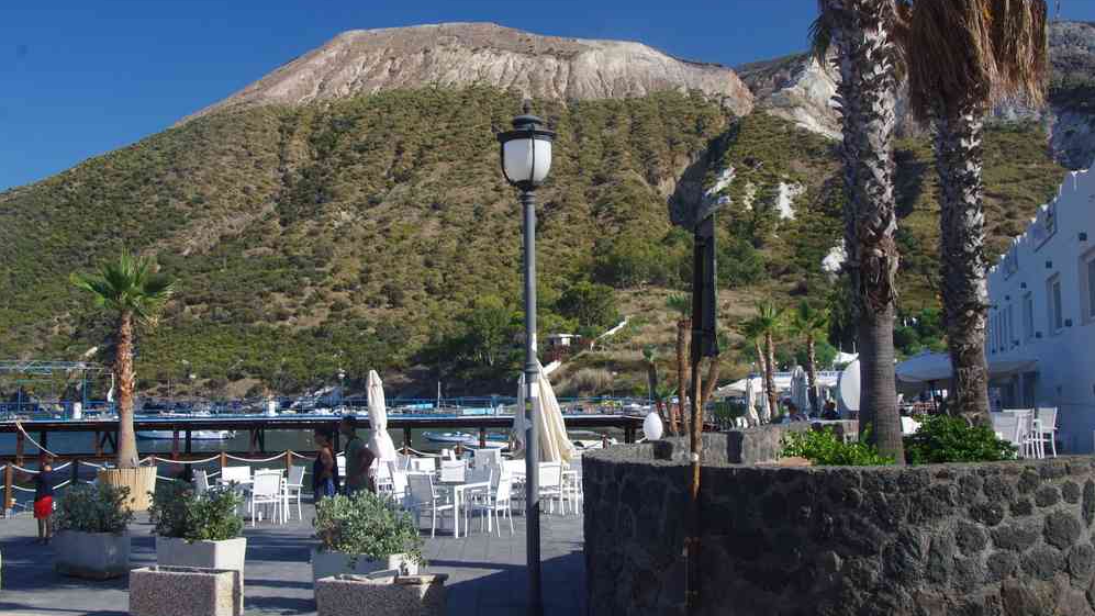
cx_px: 548
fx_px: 1230
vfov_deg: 28.1
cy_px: 270
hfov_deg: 48.0
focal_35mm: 42
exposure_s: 1/60
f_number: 11
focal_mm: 26.9
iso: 200
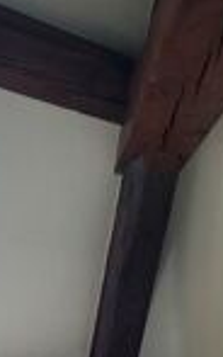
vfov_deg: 23.7
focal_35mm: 80
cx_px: 27
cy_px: 419
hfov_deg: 16.1
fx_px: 777
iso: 250
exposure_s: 1/59
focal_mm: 4.3
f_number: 2.4
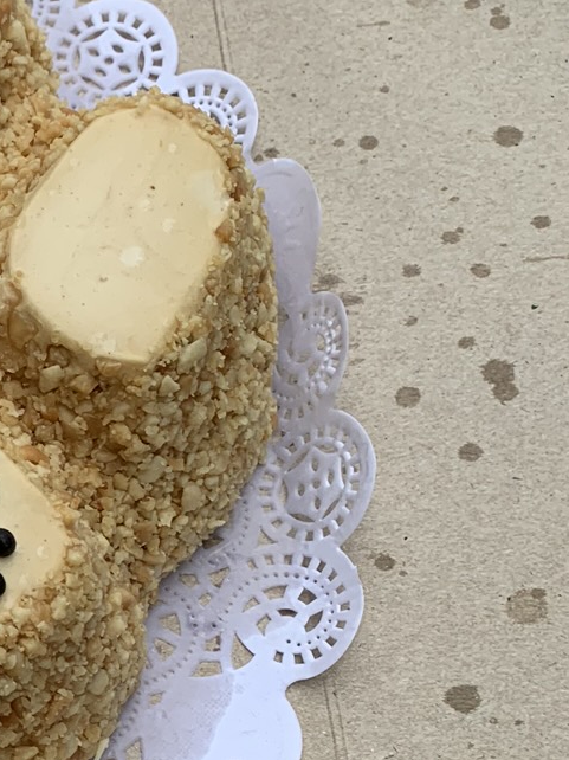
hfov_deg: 16.4
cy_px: 586
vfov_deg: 23.3
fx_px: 1820
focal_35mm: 83
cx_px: -244
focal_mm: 4.25
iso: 32
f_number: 1.8
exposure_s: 1/121
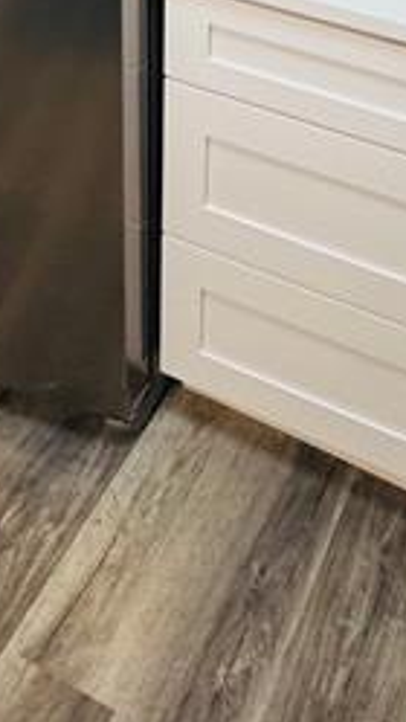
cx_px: 374
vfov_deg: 32.5
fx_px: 900
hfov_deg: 24.6
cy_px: -223
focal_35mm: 47
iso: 200
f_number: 2.2
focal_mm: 2.22
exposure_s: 1/120
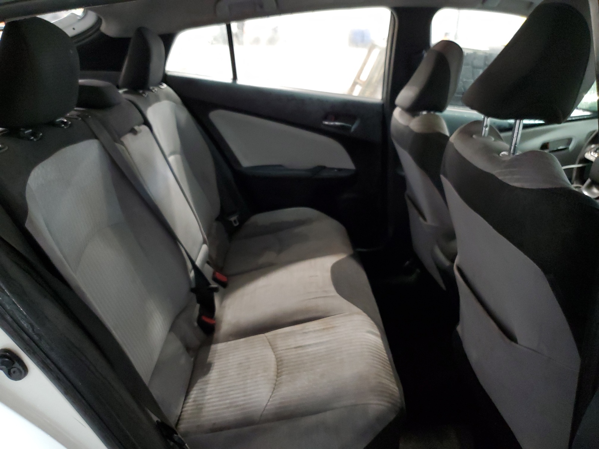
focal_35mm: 26
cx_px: 300
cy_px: 224
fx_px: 450
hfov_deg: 67.3
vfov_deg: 53.1
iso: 314
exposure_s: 1/24
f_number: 1.5
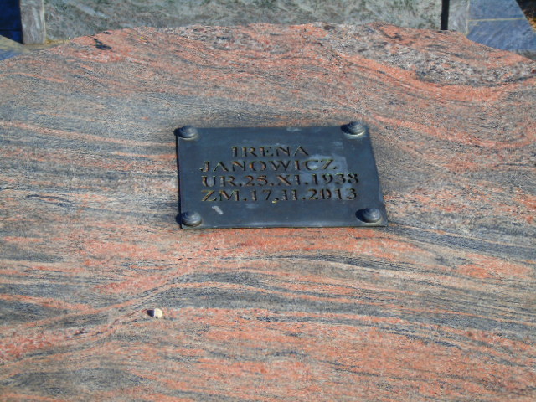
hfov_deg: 20.9
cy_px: 201
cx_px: 268
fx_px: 1456
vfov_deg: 15.7
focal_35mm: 94
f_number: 4.3
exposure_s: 1/500
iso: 80
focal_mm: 17
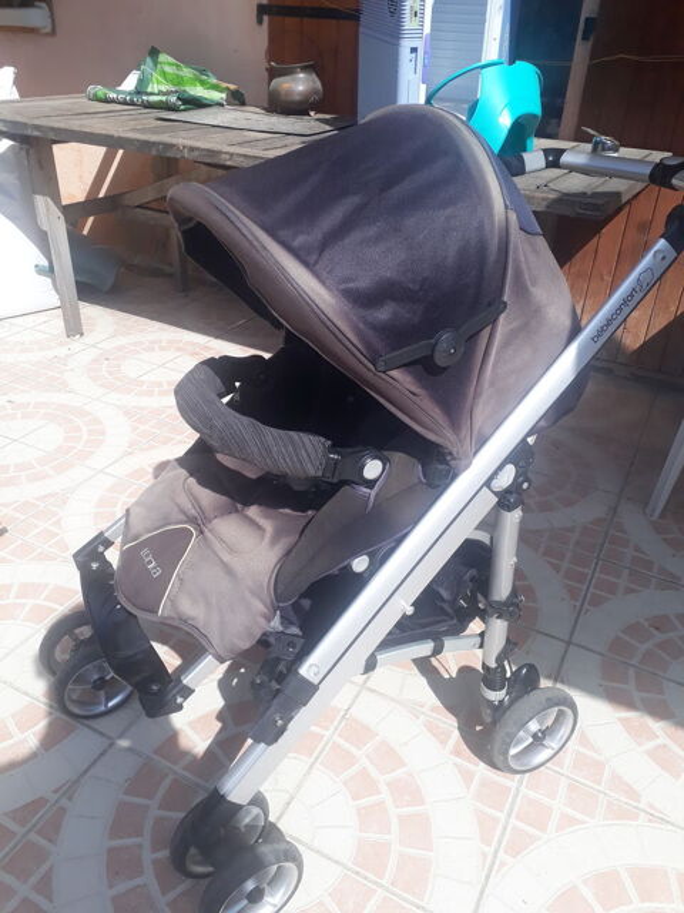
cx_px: 342
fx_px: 711
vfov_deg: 65.3
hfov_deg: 51.4
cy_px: 456
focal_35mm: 27
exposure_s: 1/1353
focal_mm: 3.6
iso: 40
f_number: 1.9
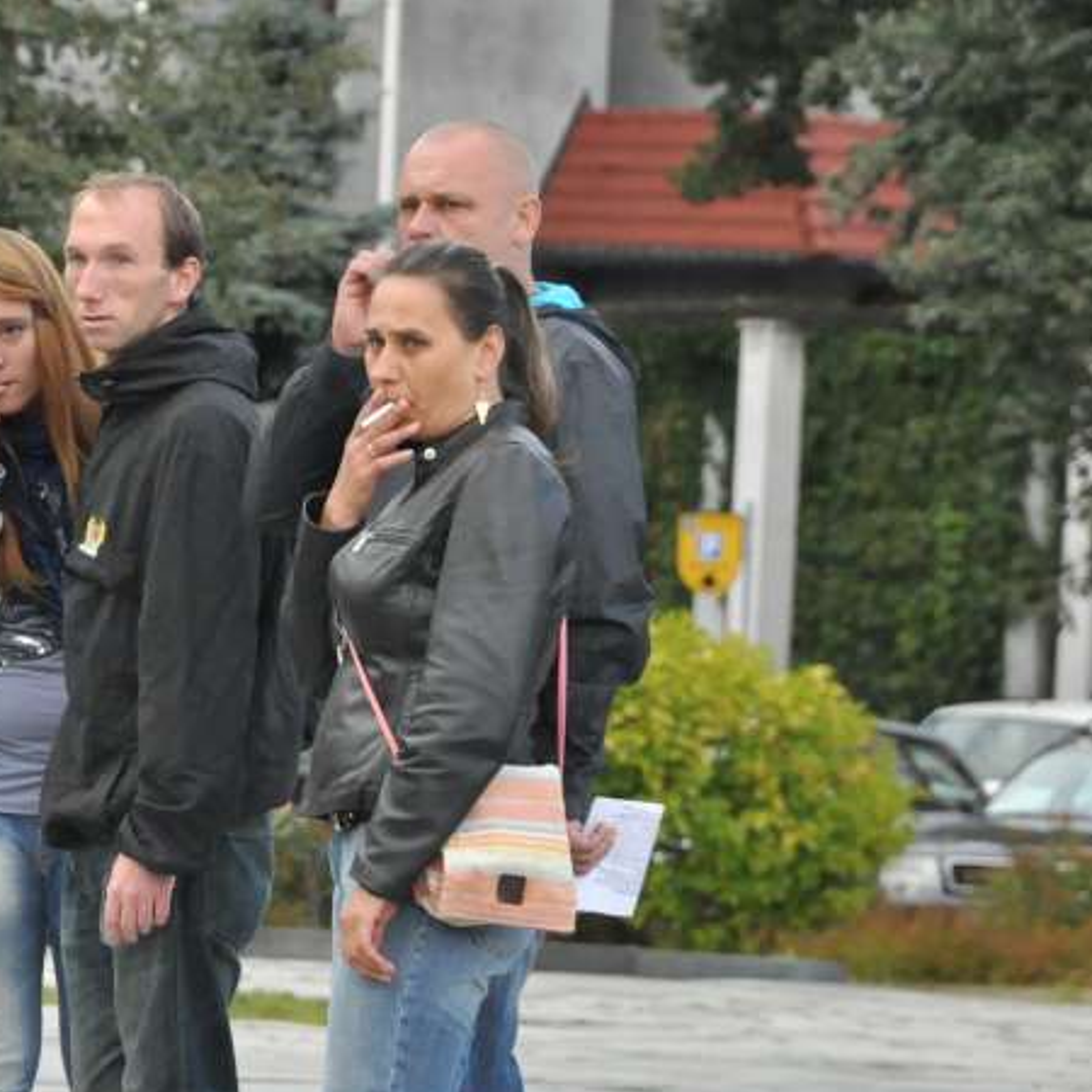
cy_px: 745
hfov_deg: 5.7
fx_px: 10849
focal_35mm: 304
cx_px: -17
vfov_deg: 5.8
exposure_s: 1/1000
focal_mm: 105
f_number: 5.6
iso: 2000
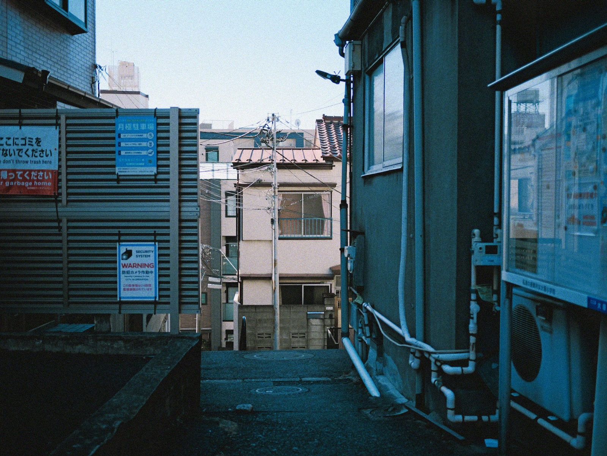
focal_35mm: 40
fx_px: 702
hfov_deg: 46.8
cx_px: 304
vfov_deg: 36.0
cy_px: 228
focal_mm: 20
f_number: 1.8
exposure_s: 1/2000
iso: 100
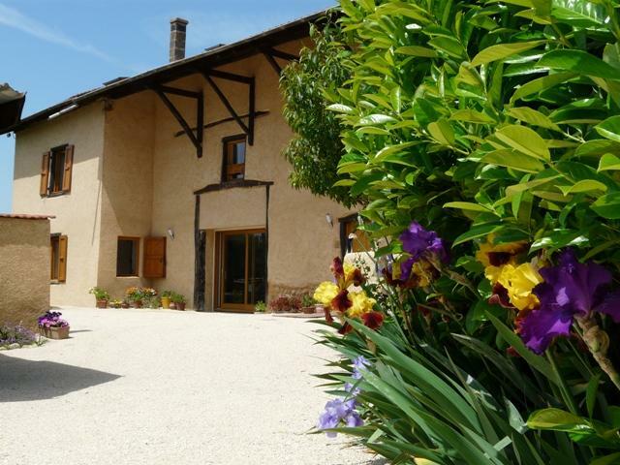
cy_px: 232
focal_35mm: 47
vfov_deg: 30.9
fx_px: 842
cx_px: 310
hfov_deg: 40.4
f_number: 6.3
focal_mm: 7.7
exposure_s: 1/500
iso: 100
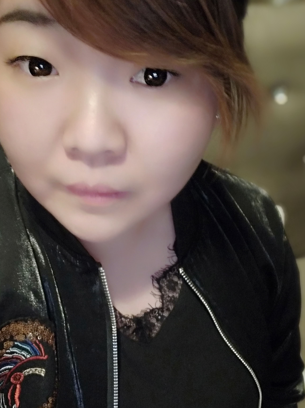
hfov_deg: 42.6
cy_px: 250
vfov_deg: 54.9
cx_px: 118
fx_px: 388
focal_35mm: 33
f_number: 2
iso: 2500
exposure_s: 1/10
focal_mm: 3.86
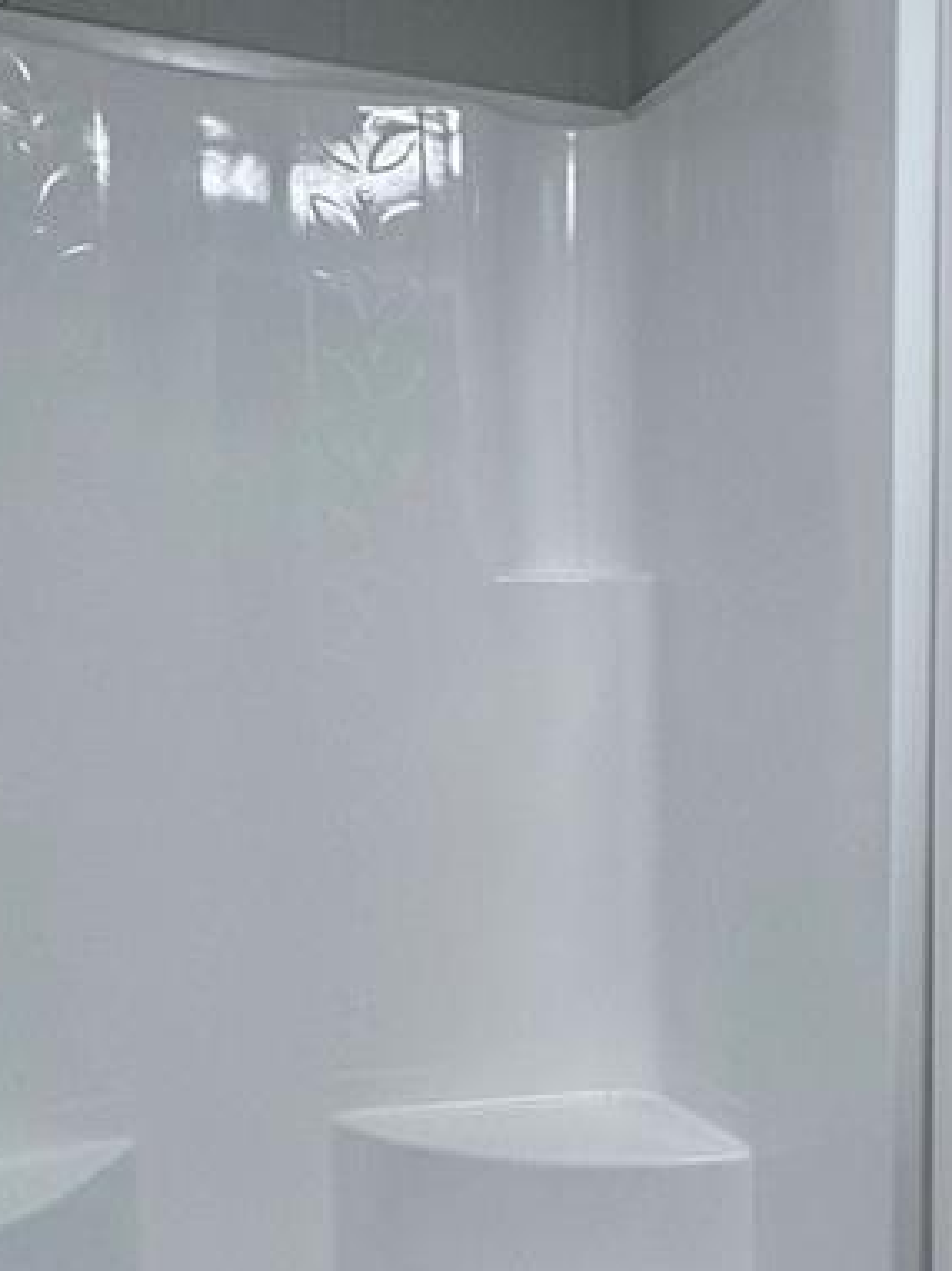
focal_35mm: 44
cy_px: 799
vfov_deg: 42.6
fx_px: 1615
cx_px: 809
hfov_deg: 31.7
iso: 100
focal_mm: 2.22
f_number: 2.2
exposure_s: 1/120
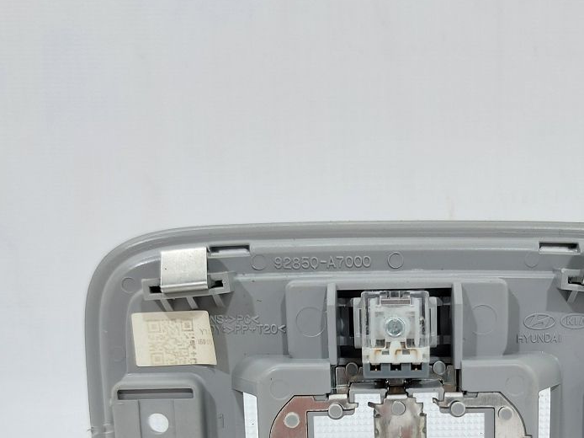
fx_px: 810
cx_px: 429
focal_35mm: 48
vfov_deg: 28.5
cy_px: 432
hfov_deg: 38.8
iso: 125
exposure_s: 1/50
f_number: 1.8
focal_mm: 5.23
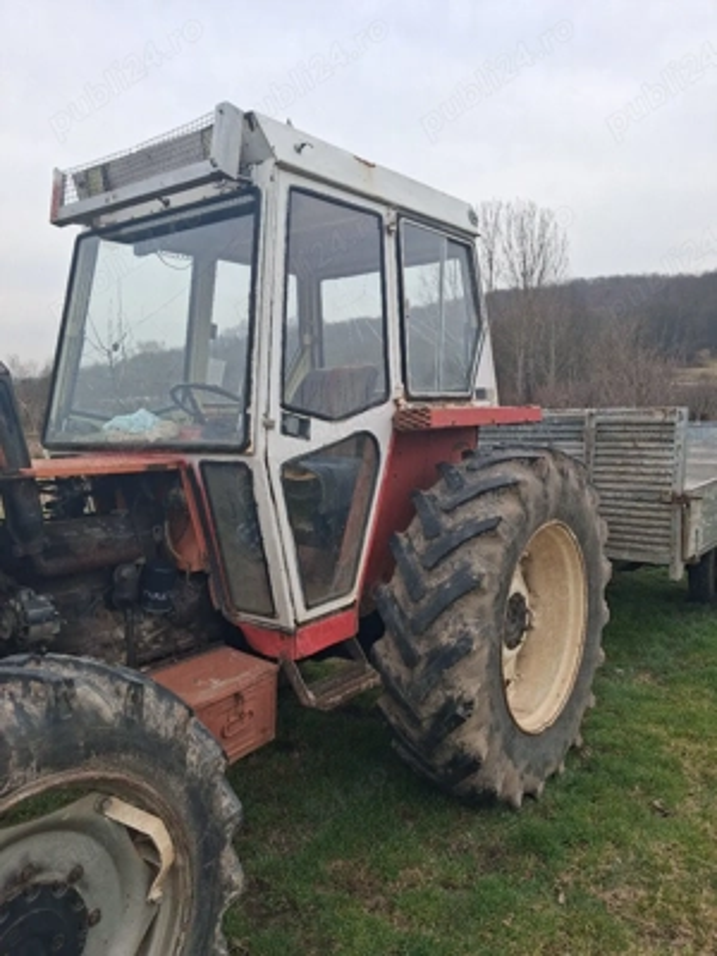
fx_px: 746
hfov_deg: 51.4
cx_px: 358
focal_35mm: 27
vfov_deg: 65.3
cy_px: 478
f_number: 1.8
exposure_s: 1/270
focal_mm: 4
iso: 25
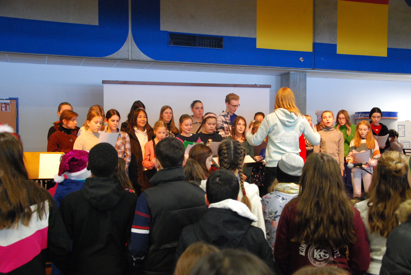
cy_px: 138
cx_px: 206
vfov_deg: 32.0
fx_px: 480
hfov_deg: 46.3
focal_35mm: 42
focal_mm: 28
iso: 1600
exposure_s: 1/25
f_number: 4.2
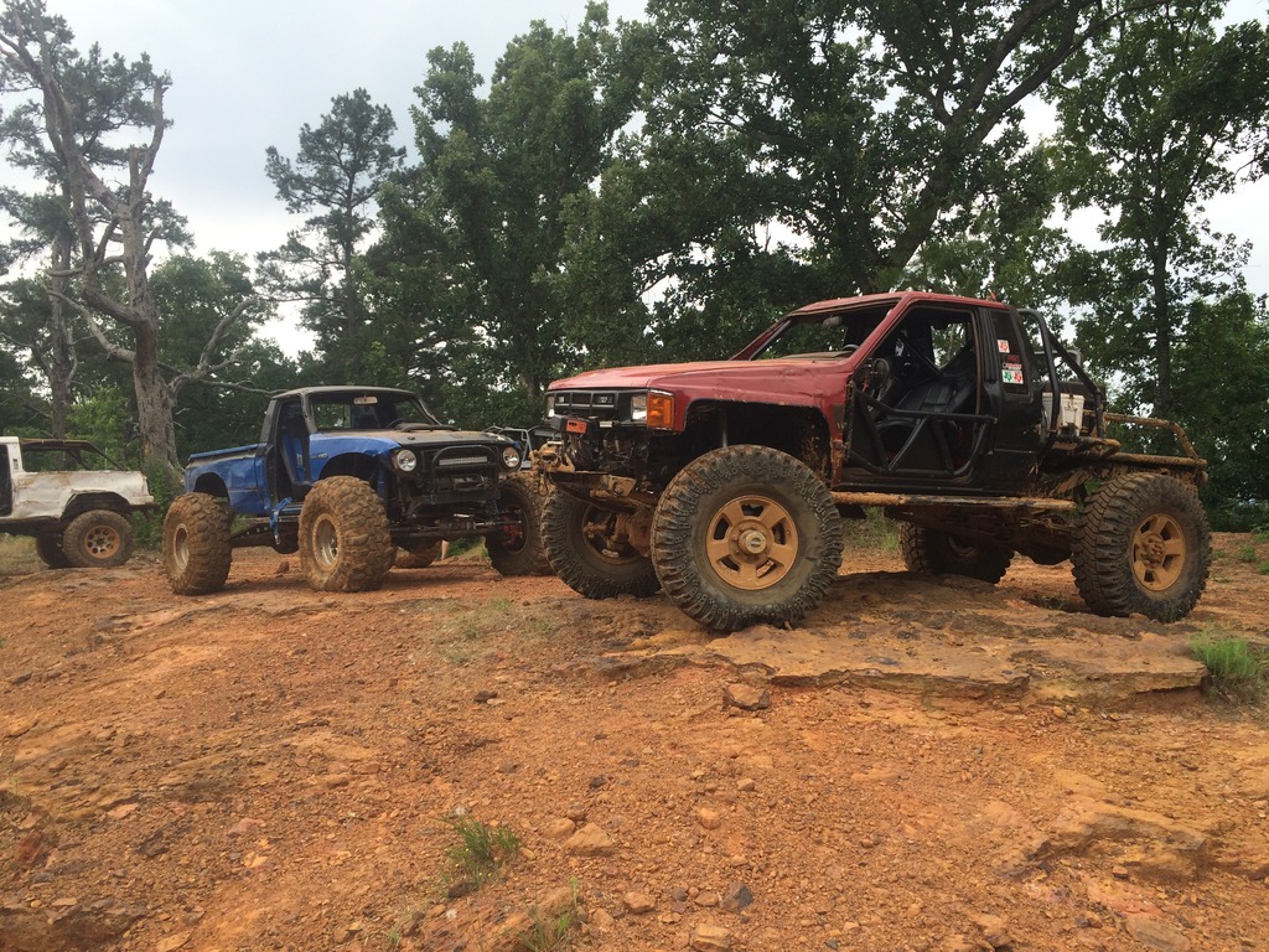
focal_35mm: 29
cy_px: 476
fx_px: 1063
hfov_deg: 61.7
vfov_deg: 48.2
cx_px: 634
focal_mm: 4.15
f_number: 2.2
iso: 32
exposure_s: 1/805
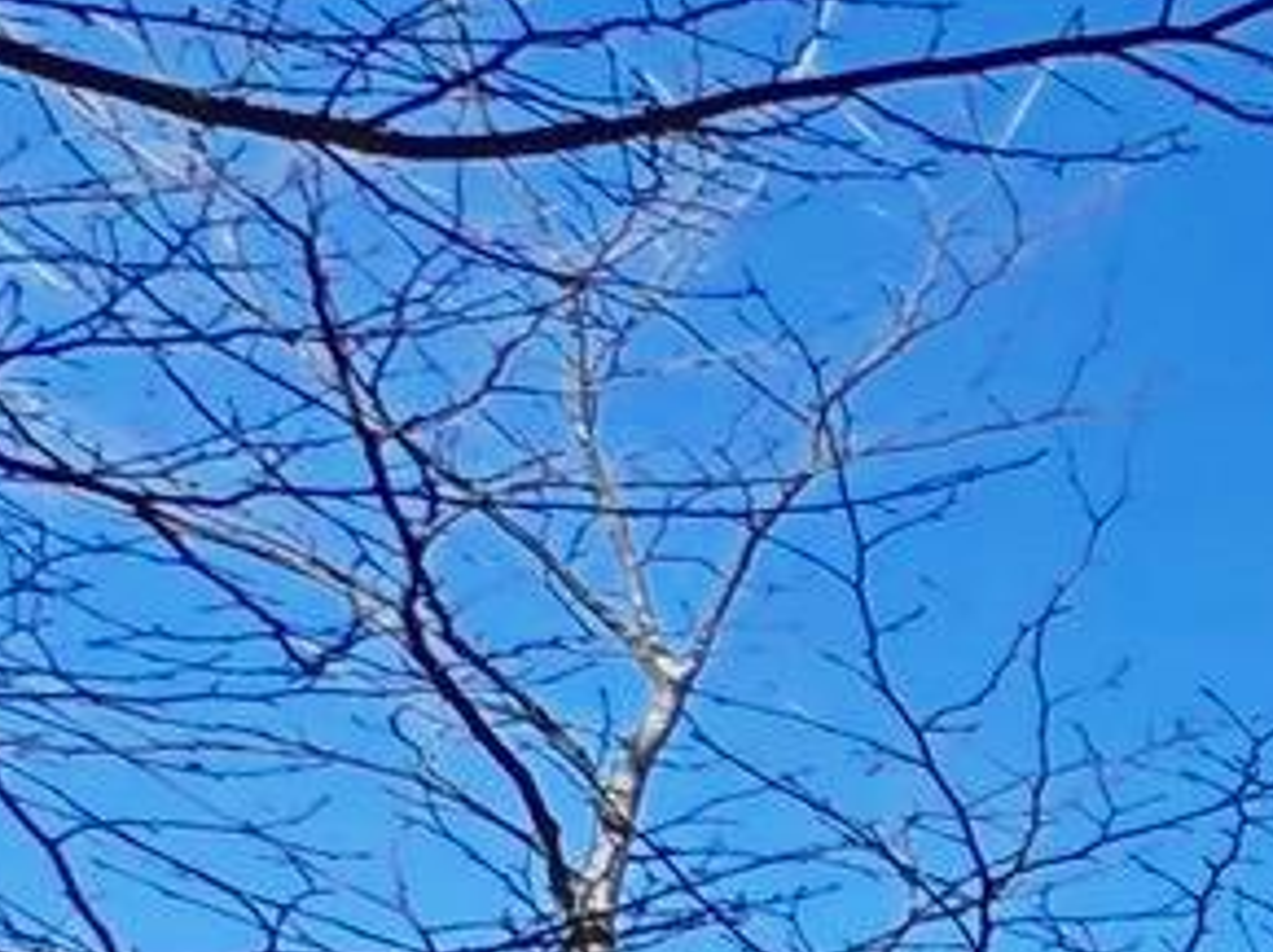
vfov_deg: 12.3
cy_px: 2180
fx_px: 3638
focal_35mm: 99
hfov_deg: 10.4
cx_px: 4144
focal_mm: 2.22
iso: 50
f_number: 2.2
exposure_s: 1/1536
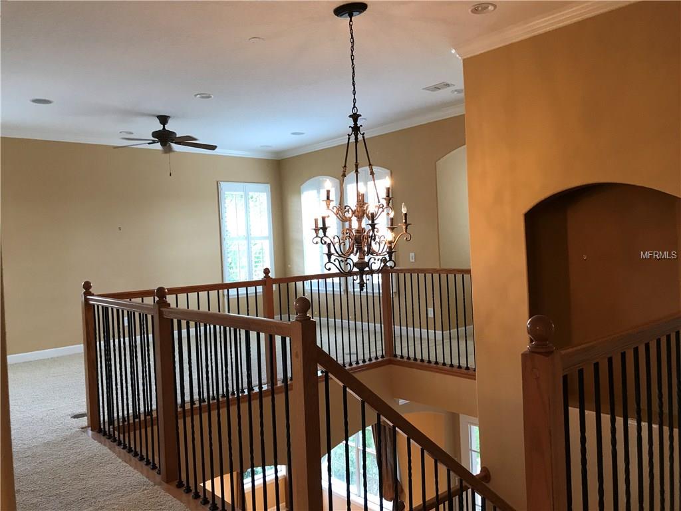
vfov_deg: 49.7
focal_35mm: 28
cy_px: 256
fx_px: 551
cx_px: 340
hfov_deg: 63.4
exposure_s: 1/30
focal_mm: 3.99
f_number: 1.8
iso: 32
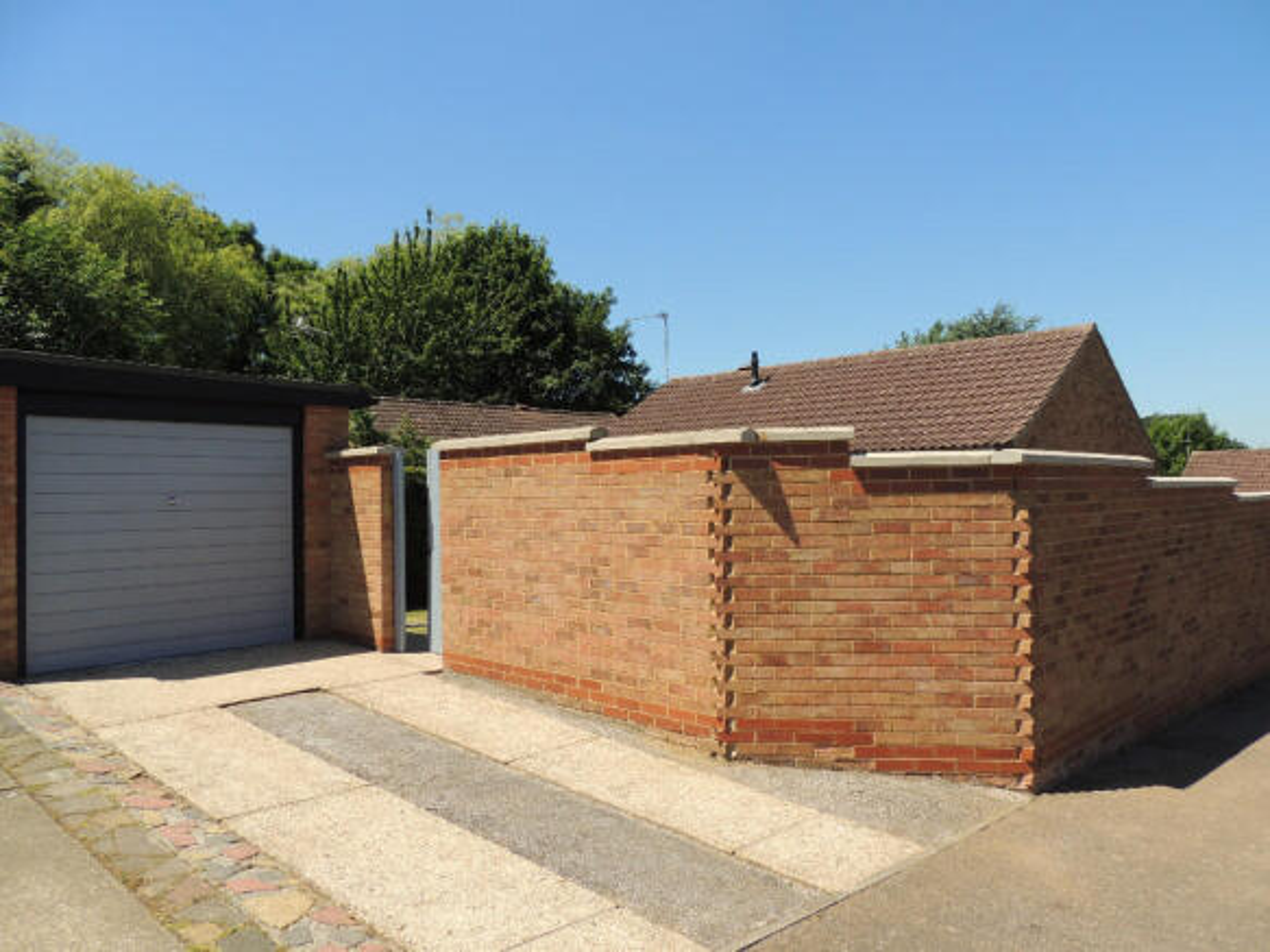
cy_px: 476
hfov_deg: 71.6
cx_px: 635
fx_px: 880
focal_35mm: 24
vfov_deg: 56.8
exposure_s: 1/1000
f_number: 3
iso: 100
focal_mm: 4.3
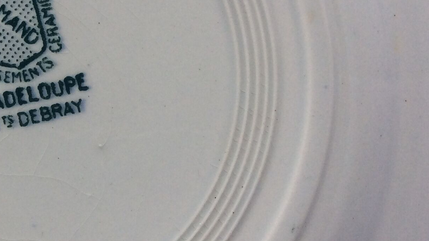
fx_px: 842
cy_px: 90
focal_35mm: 74
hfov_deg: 27.0
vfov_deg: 16.3
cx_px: 1
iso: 32
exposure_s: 1/267
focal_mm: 3.3
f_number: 2.4
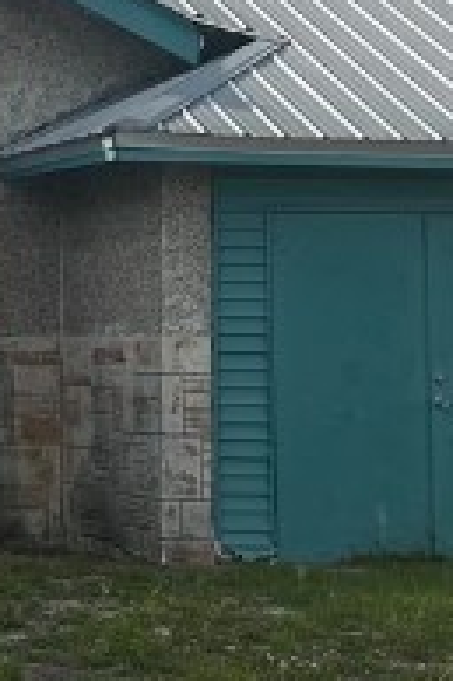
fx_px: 2704
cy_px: 147
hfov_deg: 9.0
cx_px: -474
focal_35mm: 143
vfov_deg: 14.3
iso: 50
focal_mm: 5.7
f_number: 1.5
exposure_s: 1/4630
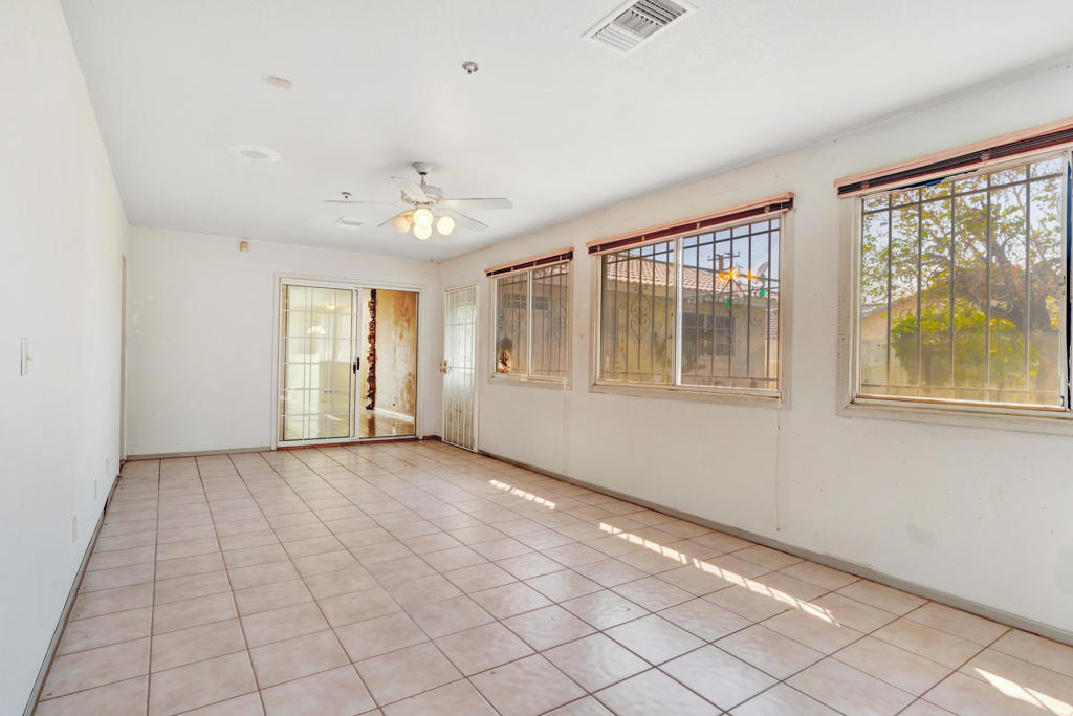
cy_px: 358
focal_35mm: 18
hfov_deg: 90.0
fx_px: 537
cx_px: 536
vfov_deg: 67.4
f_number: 9
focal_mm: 18
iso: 100
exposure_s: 1/13
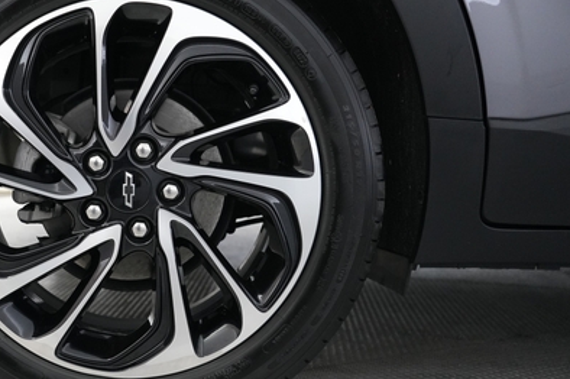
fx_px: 617
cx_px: 129
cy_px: 187
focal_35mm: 39
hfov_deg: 47.4
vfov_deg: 34.2
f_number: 2.8
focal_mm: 24
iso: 4000
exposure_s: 1/160
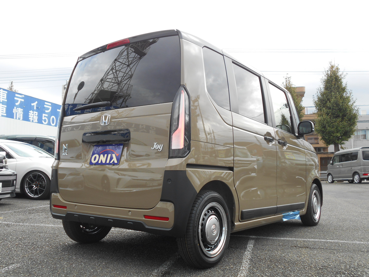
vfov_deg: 41.8
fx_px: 362
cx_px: 184
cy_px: 138
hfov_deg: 54.0
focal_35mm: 34
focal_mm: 5.8
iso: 100
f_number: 3.6
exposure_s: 1/250
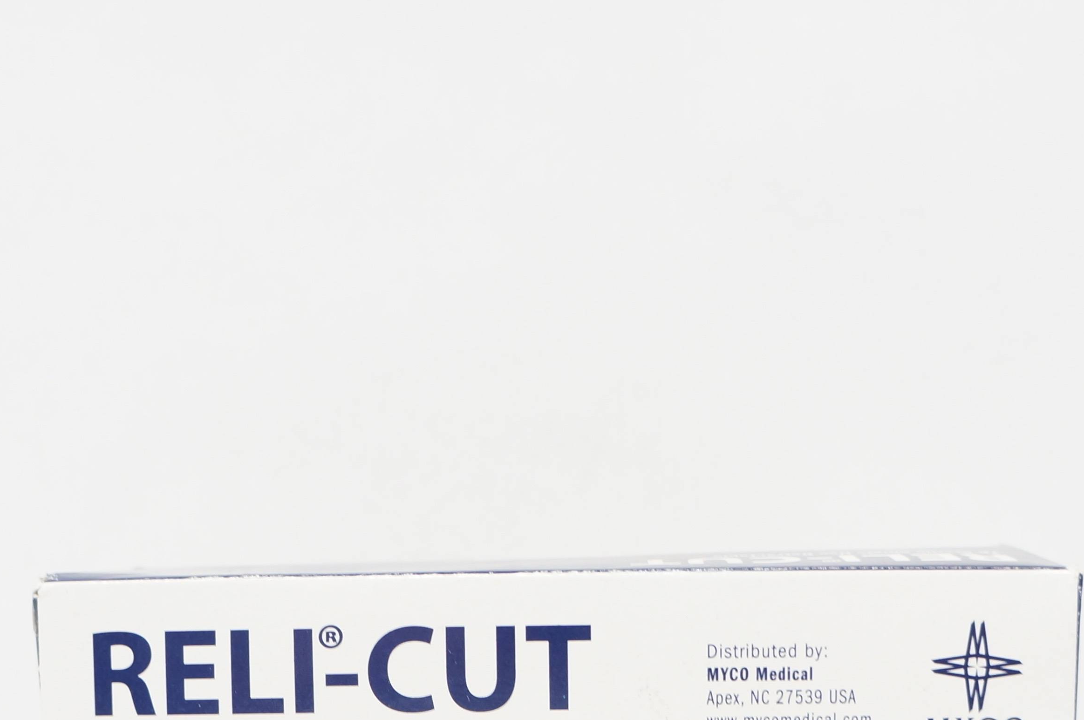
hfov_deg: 35.1
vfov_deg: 22.6
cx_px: 602
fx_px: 1714
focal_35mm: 57
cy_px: 748
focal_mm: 18
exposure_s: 1/60
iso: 400
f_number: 4
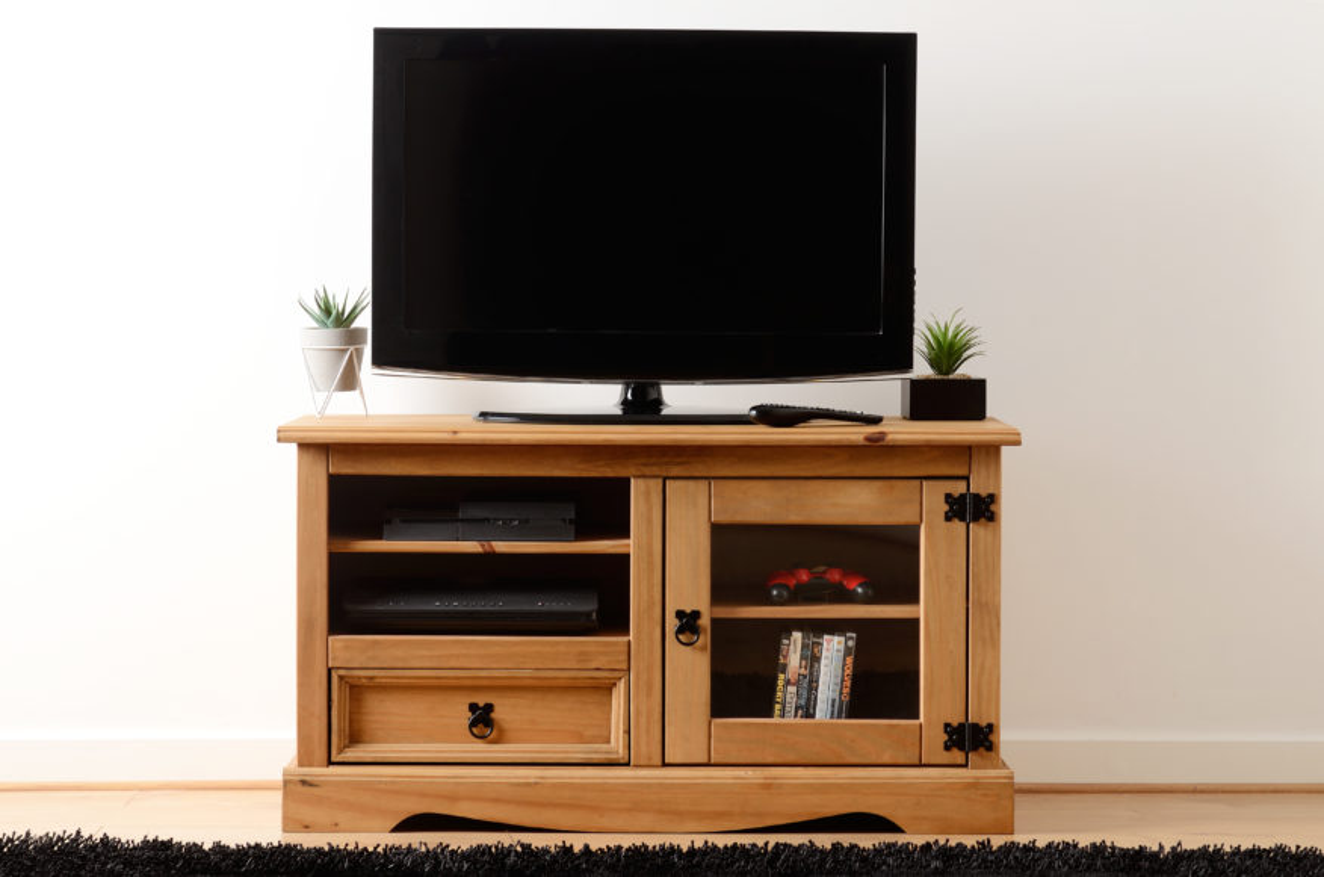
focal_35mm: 105
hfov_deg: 19.5
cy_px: 438
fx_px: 3853
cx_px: 662
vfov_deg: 13.0
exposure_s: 1/160
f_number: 8
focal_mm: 70
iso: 100
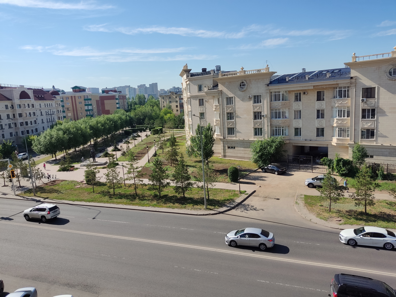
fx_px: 286
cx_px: 198
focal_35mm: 25
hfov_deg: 69.4
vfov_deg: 54.9
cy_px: 148
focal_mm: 4.71
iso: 50
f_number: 1.79
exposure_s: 1/1449
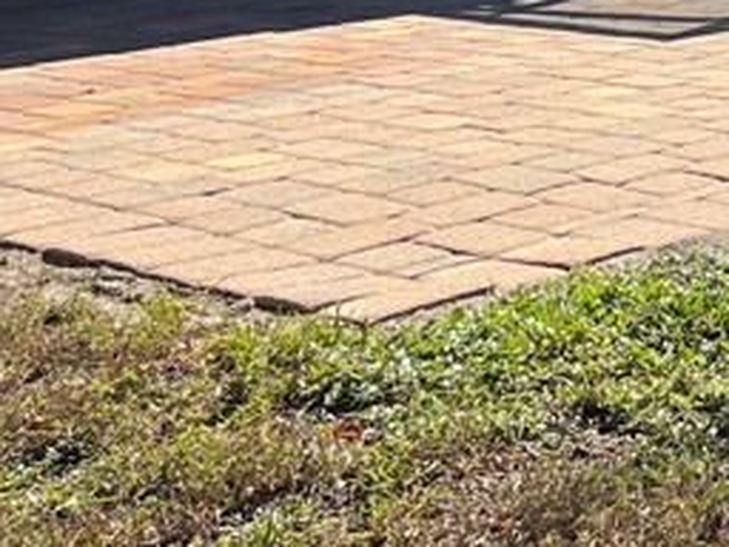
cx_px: 1276
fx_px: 2190
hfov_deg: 16.2
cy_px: -405
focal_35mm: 104
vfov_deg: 13.0
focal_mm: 5.1
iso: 50
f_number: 1.6
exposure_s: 1/2755
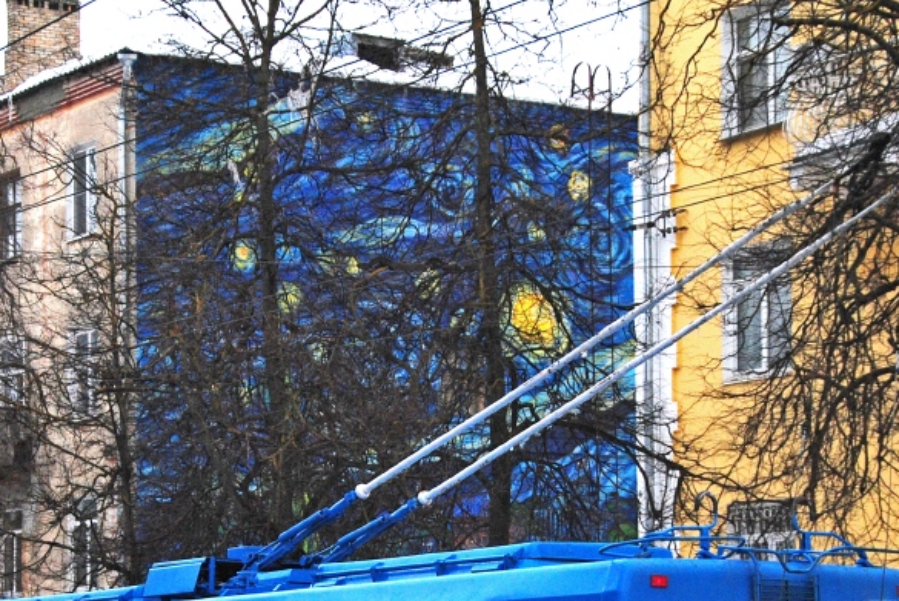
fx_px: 2924
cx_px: 398
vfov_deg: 11.7
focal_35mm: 117
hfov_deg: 17.5
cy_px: 503
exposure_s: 1/800
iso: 400
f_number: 4.5
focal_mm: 38
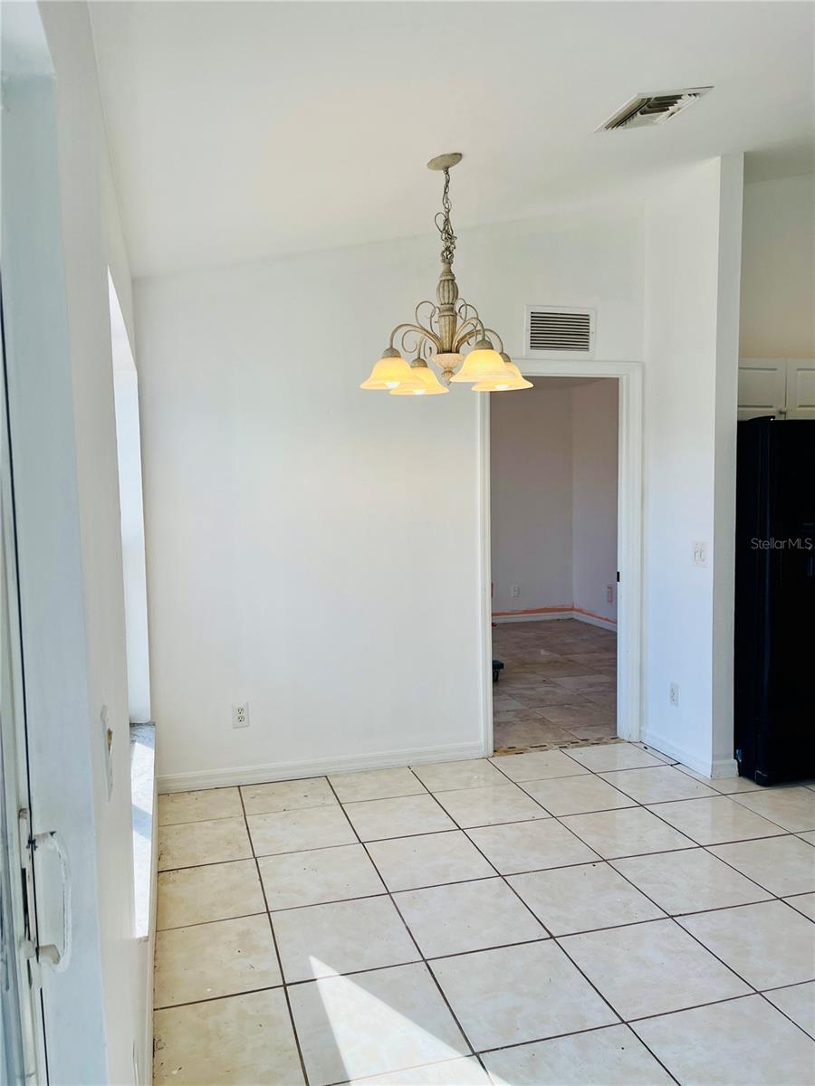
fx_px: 816
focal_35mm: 26
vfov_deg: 67.3
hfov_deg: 53.1
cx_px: 408
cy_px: 543
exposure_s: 1/483
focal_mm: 5.1
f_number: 1.6
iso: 50
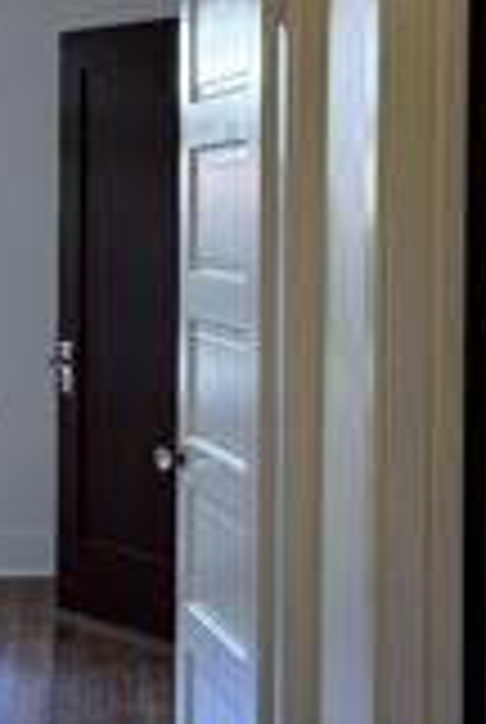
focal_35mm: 99
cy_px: 319
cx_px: 117
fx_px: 1996
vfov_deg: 20.6
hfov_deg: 13.8
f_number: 1.78
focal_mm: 6.76
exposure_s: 1/60
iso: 200
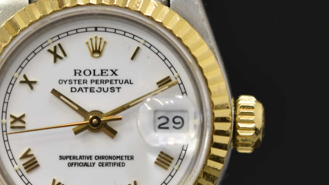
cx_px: 62
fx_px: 2321
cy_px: 115
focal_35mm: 266
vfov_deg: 4.6
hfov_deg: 8.1
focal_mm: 90
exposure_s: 1/15
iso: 100
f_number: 5
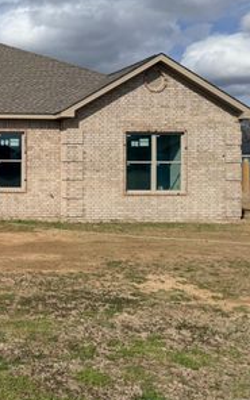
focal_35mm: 43
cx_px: -59
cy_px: 153
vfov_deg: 45.9
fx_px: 469
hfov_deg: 26.2
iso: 80
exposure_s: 1/10309
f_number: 1.78
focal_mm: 6.76
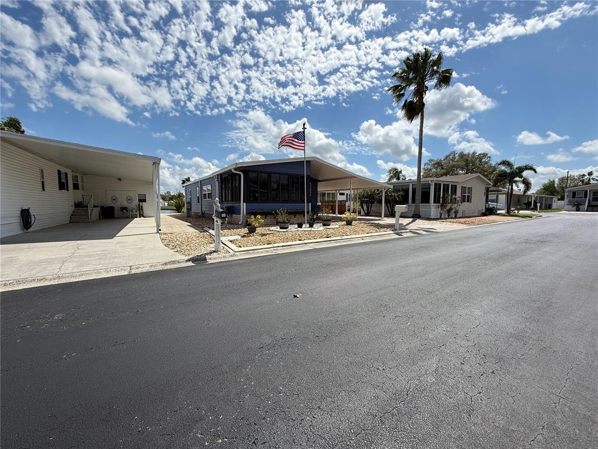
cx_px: 299
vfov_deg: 85.7
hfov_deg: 102.1
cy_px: 224
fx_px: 242
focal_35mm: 14
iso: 50
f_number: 2.2
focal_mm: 2.22
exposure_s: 1/3663
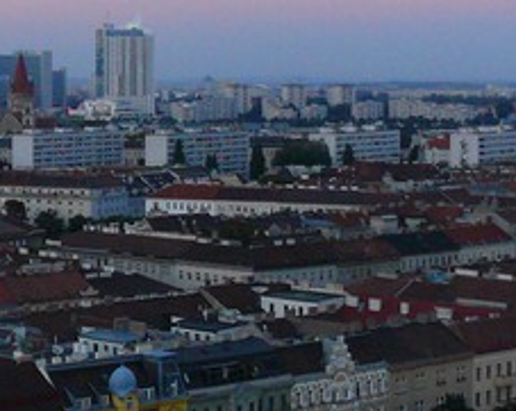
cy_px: 93
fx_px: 1723
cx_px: -114
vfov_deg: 13.6
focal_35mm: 113
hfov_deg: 16.3
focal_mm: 7.4
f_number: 2.8
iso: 320
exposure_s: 1/125
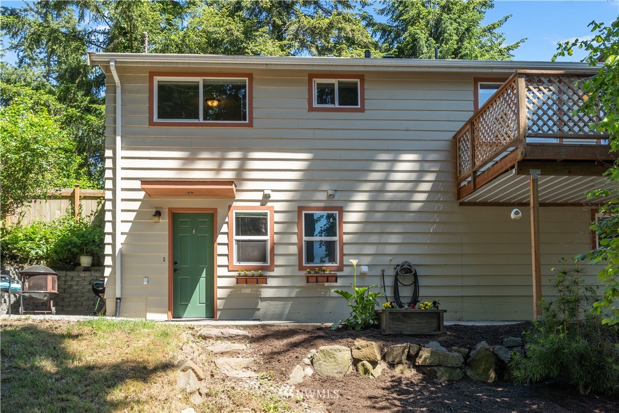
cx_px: 310
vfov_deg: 40.0
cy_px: 206
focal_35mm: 33
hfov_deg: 57.2
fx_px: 567
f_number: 11
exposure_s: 1/80
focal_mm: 33
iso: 250
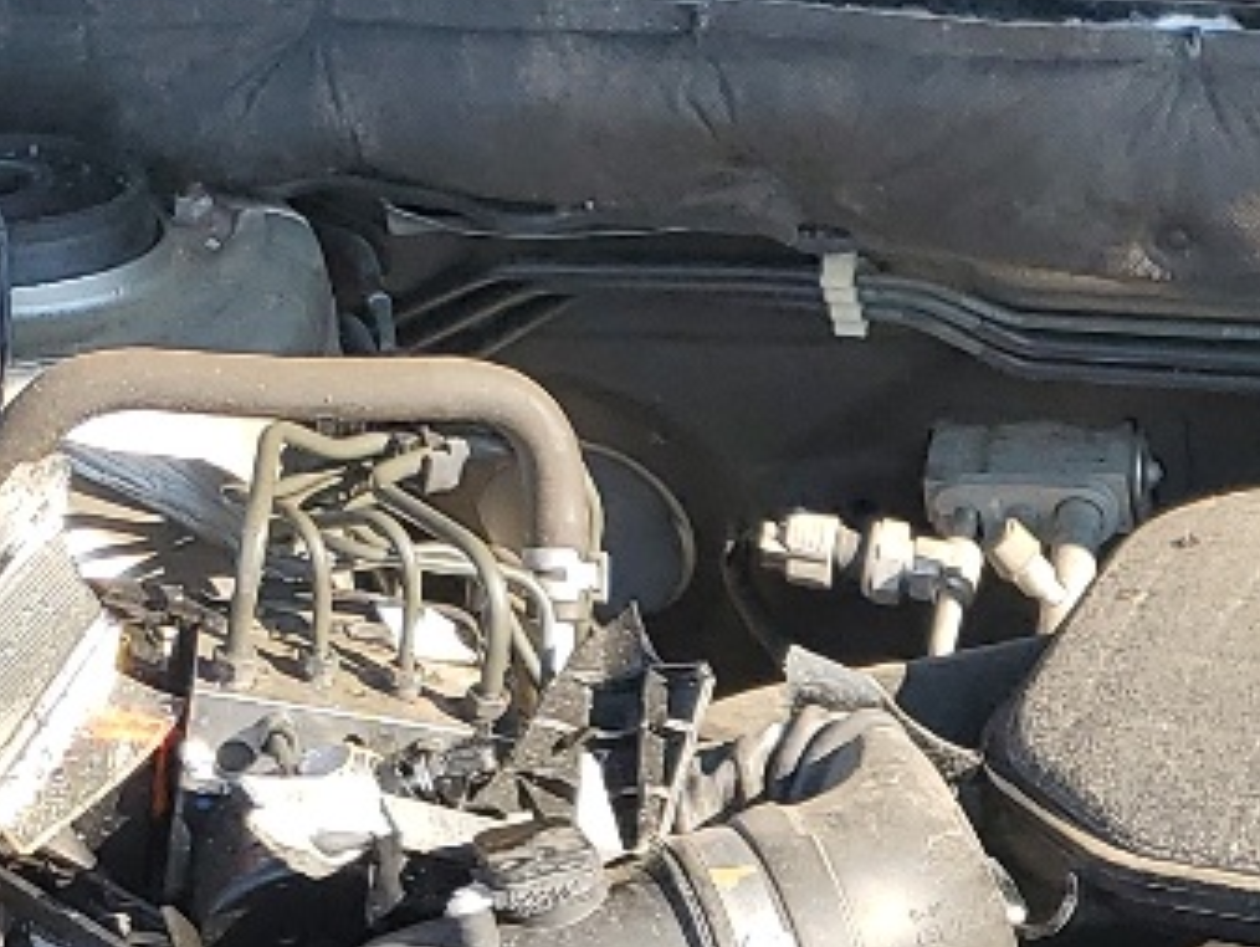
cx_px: 1584
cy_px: 1171
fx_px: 4480
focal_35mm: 123
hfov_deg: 15.3
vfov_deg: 11.8
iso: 50
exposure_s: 1/588
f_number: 1.5
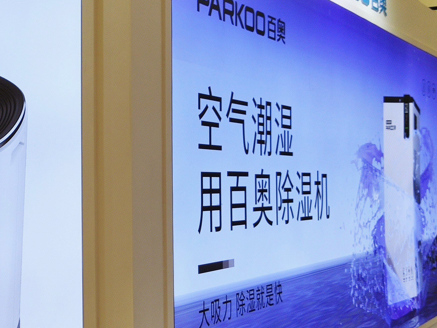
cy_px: 154
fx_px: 871
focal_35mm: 69
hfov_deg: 26.6
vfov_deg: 21.3
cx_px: -2
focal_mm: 4.75
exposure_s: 1/244
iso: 112
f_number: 1.75
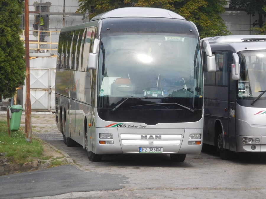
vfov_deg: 7.4
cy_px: 100
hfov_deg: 9.9
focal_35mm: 200
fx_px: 1537
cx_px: 133
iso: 160
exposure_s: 1/250
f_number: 5.4
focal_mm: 35.7
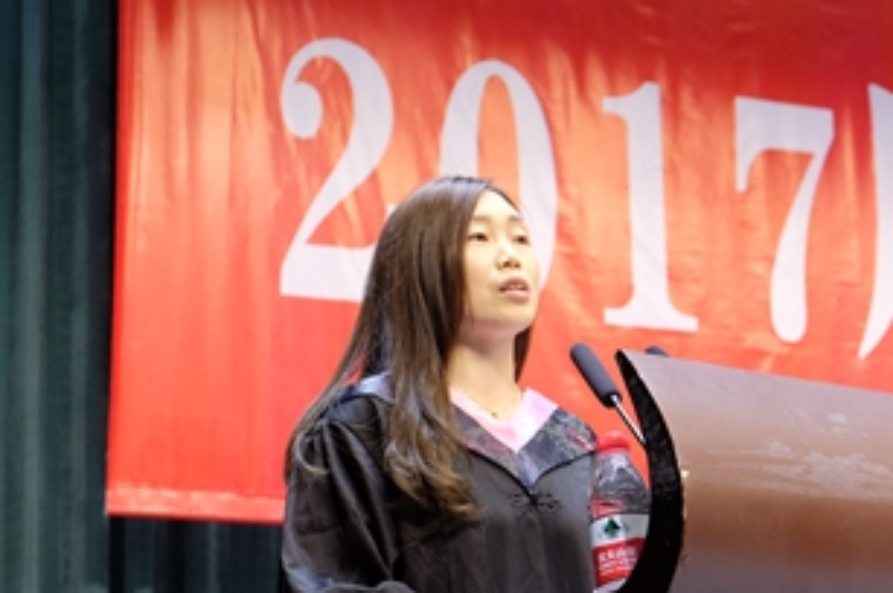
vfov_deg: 14.7
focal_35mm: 92
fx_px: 2280
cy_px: 532
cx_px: 532
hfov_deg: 22.1
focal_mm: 31.5
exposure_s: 1/60
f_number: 3.6
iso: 800
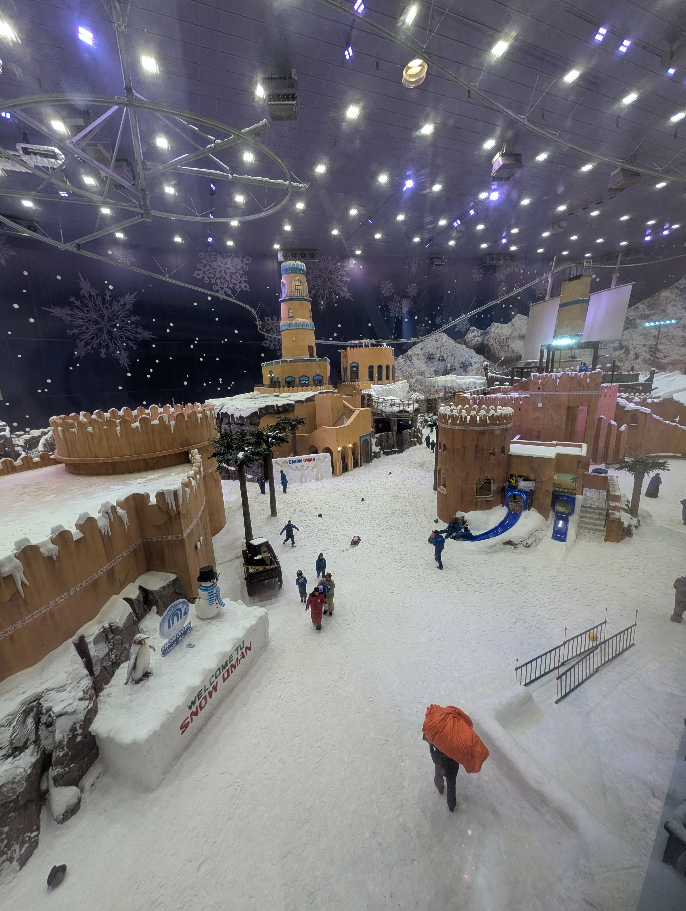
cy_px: 456
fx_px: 316
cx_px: 343
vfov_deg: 110.5
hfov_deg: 94.6
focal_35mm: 12
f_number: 1.7
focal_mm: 2.02
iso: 115
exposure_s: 1/121
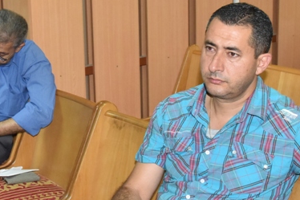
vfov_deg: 18.4
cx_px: 57
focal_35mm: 74
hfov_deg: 26.8
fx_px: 616
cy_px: 66
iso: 2500
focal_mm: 27
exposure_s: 1/160
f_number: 6.3
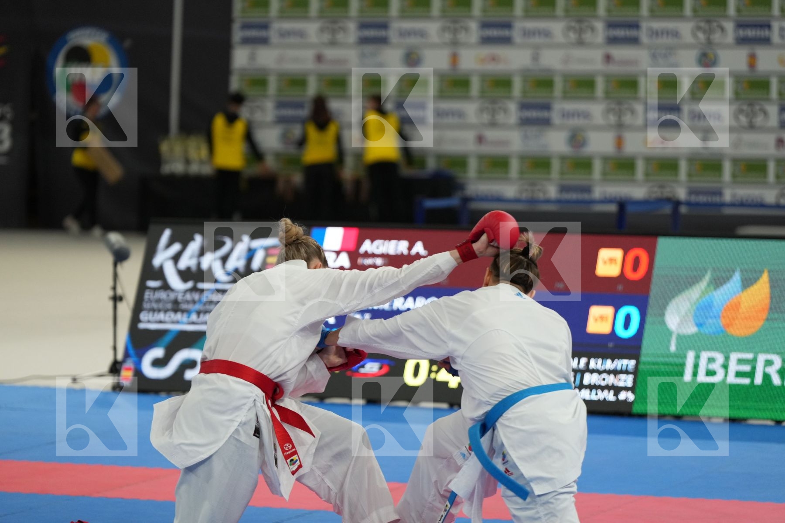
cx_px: 392
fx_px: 3096
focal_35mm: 142
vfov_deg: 9.7
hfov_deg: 14.4
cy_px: 262
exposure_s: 1/1000
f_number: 2.8
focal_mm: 142
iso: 2000
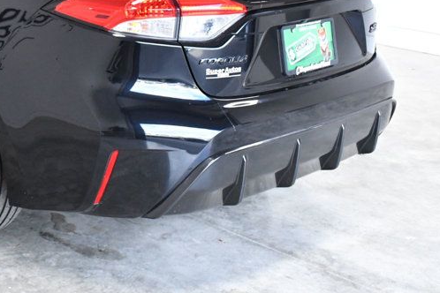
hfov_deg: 26.0
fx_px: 904
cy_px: 22
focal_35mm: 74
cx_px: 5
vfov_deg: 18.1
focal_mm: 24
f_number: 7.1
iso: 2500
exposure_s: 1/160
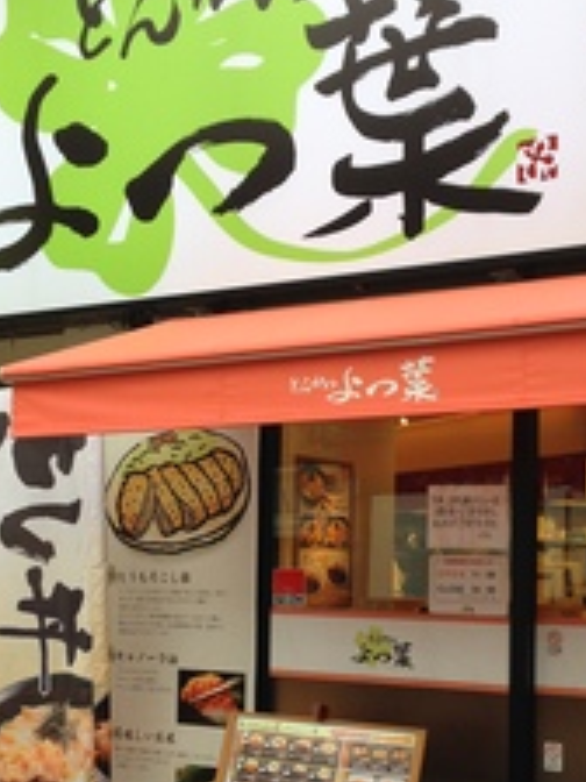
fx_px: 1332
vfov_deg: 32.4
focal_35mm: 59
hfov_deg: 24.7
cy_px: 527
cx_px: 377
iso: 50
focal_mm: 4.12
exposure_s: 1/126
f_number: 2.4
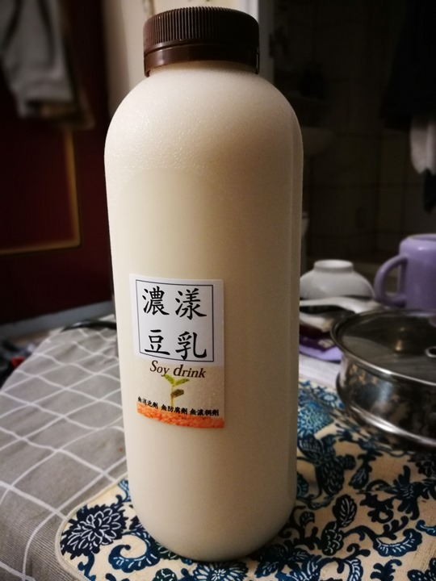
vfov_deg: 65.3
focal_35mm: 27
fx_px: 453
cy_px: 290
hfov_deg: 51.4
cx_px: 218
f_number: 4
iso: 500
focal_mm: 4.5
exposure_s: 1/20
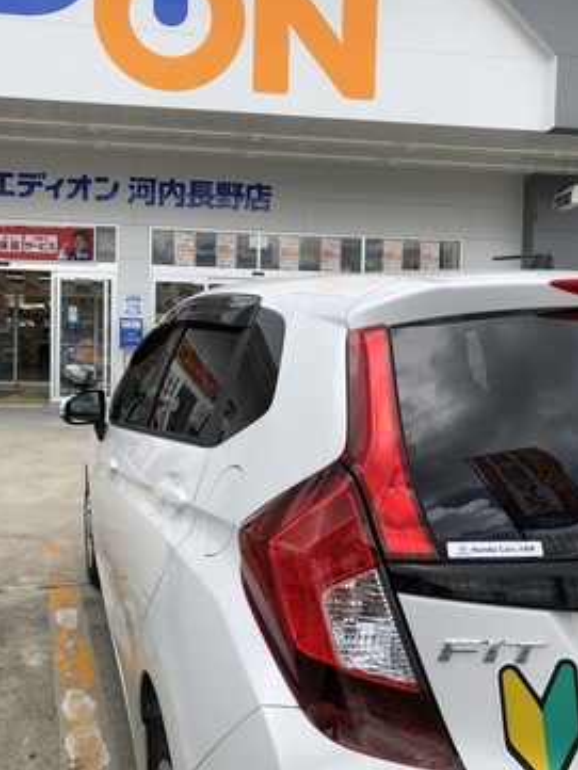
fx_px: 690
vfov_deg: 58.3
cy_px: 380
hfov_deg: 45.5
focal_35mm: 31
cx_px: 277
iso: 20
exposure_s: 1/1312
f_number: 1.8
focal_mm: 3.99
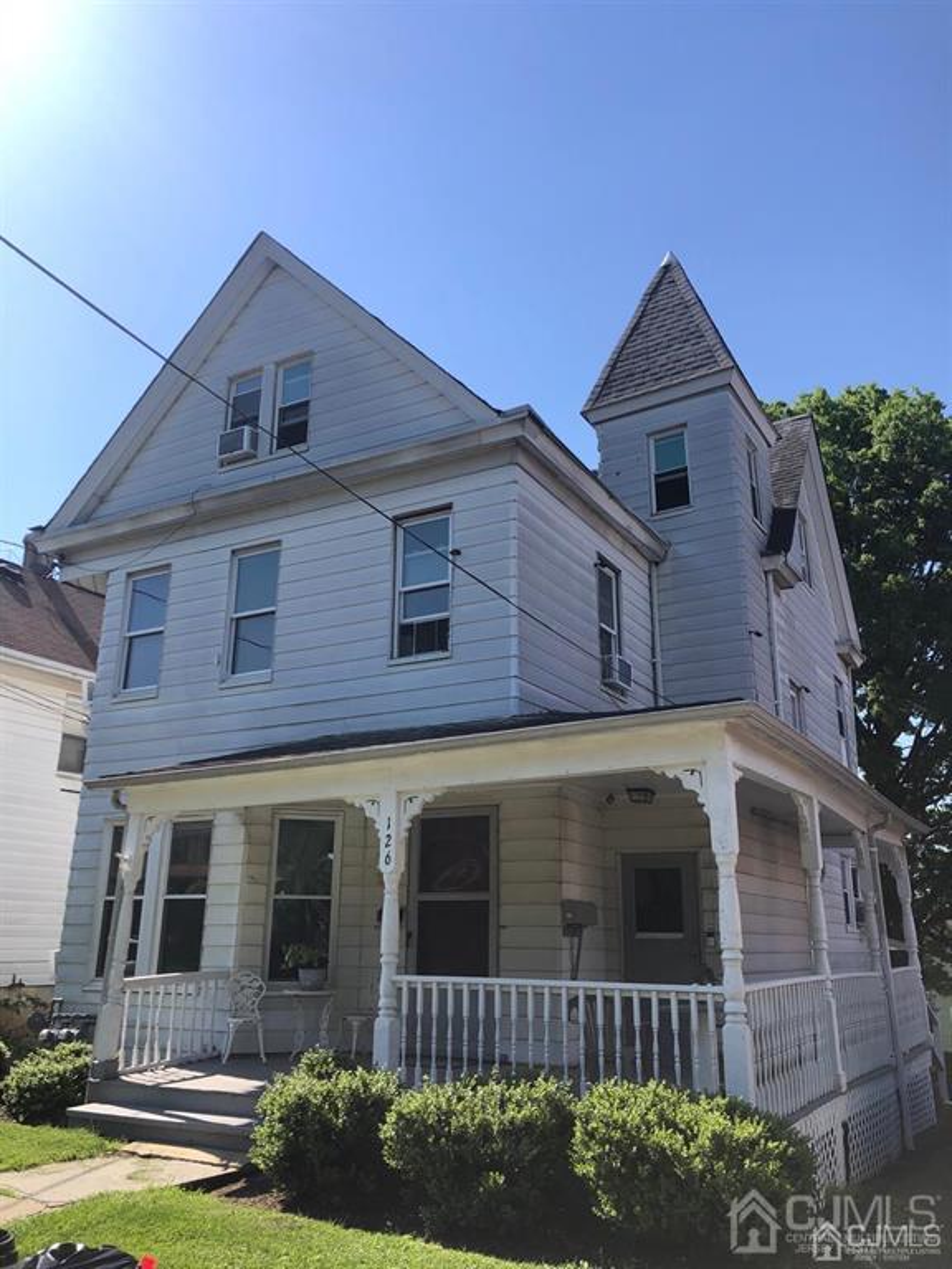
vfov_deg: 63.4
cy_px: 634
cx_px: 476
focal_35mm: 28
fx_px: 1027
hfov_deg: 49.7
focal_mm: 3.99
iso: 20
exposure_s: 1/1567
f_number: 1.8
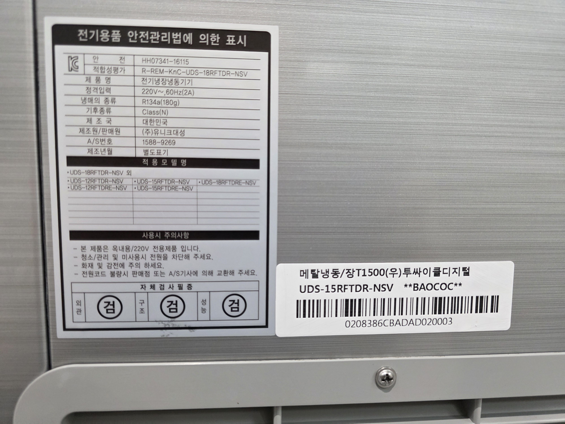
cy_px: 212
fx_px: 375
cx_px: 282
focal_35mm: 23
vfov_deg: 58.9
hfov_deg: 73.9
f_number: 1.7
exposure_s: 1/120
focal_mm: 6.3
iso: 500
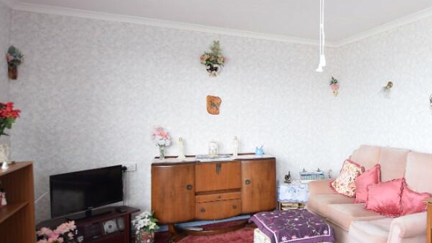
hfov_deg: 64.8
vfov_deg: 42.9
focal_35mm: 27
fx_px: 309
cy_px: 117
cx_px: 334
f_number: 3.5
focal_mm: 10
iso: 200
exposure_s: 1/15
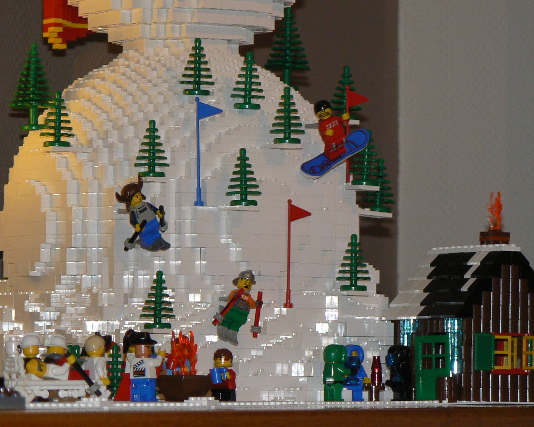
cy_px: 213
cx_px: 272
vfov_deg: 6.1
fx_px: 3983
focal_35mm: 252
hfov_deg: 7.7
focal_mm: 32.9
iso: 100
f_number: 3.3
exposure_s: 1/30
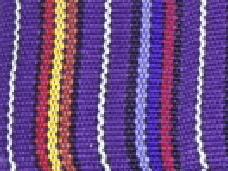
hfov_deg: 15.3
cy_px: 302
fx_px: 764
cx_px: 374
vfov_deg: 11.8
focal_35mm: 116
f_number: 3
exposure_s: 1/125
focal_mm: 4.1
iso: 80
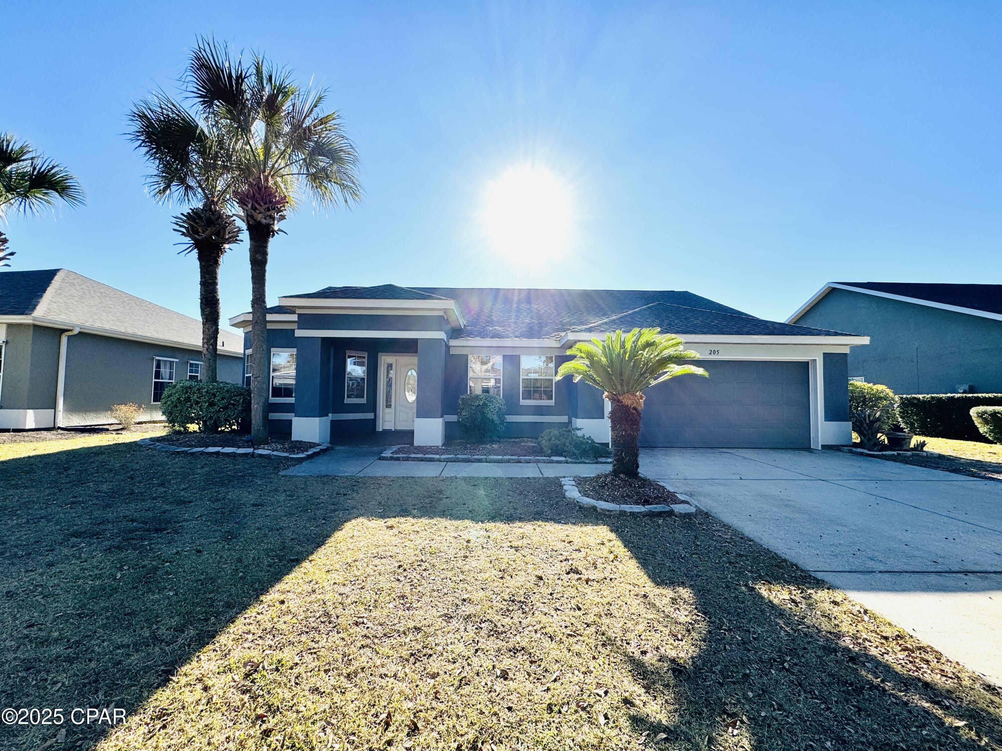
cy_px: 376
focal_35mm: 14
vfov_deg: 85.7
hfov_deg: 102.1
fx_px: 405
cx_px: 501
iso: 50
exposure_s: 1/2028
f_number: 2.2
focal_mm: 2.22
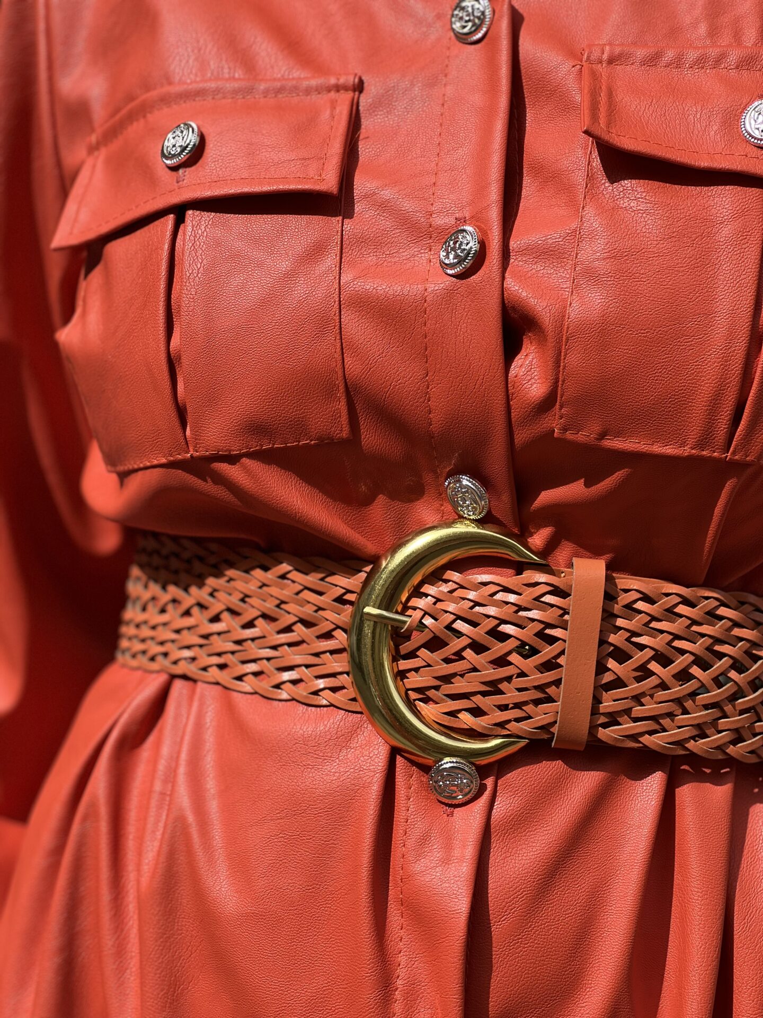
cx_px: 382
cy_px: 509
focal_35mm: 77
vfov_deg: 25.3
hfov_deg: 19.1
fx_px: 2263
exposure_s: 1/381
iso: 32
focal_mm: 9
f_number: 2.8
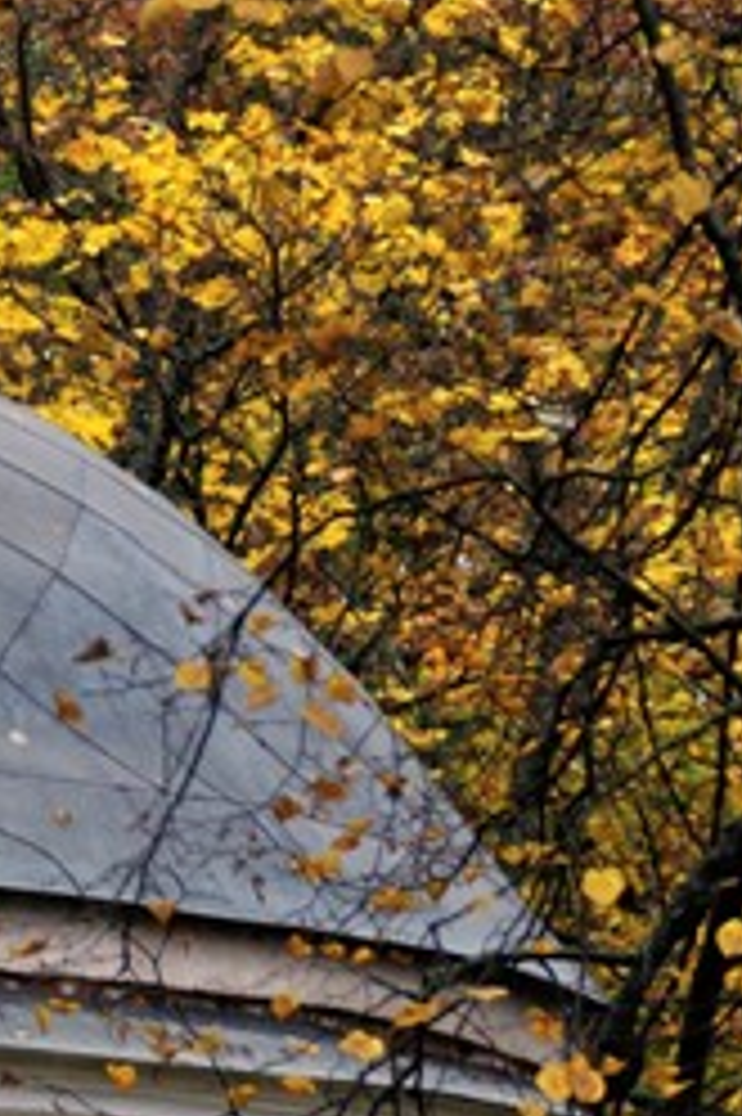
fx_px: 18513
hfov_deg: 2.3
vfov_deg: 3.4
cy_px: 1341
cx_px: -497
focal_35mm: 598
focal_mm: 110
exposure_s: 1/250
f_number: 5.6
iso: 500
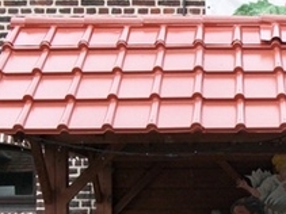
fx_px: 751
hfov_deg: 21.1
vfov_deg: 15.8
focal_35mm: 91
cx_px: 249
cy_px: 237
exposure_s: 1/125
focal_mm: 5.7
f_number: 2.9
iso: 152
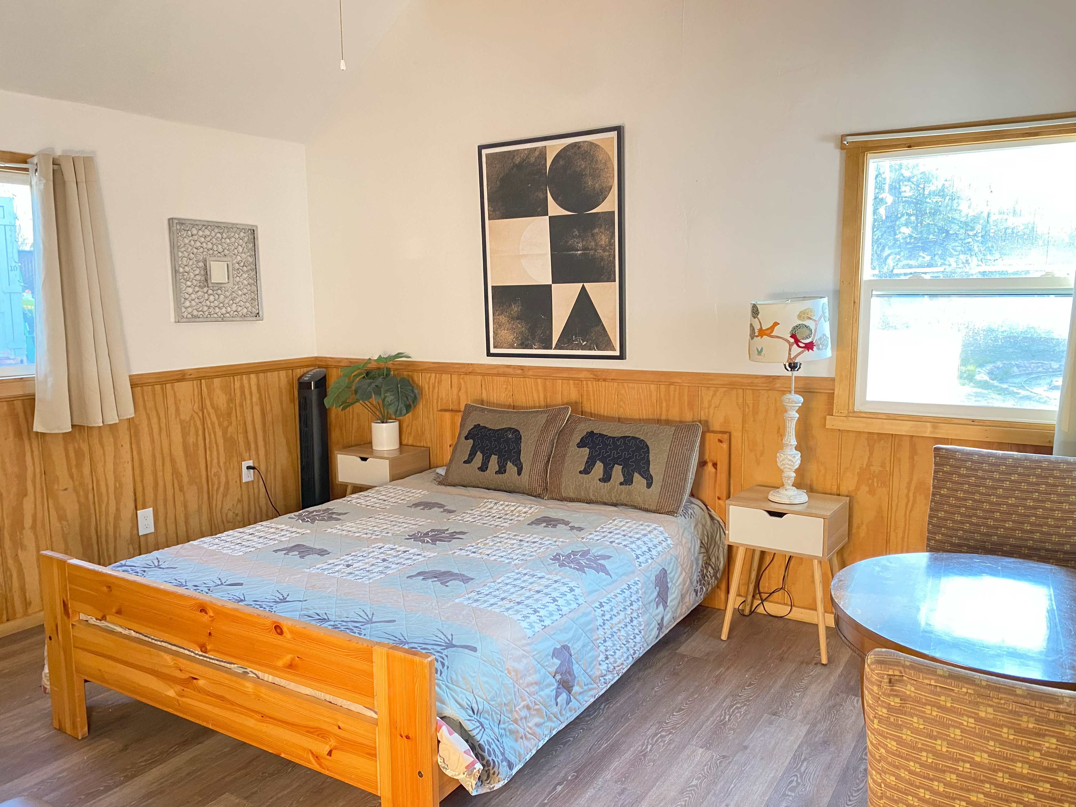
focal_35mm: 26
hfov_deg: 67.3
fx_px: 808
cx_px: 538
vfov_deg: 53.1
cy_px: 404
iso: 320
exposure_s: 1/60
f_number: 1.8
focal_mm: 4.25
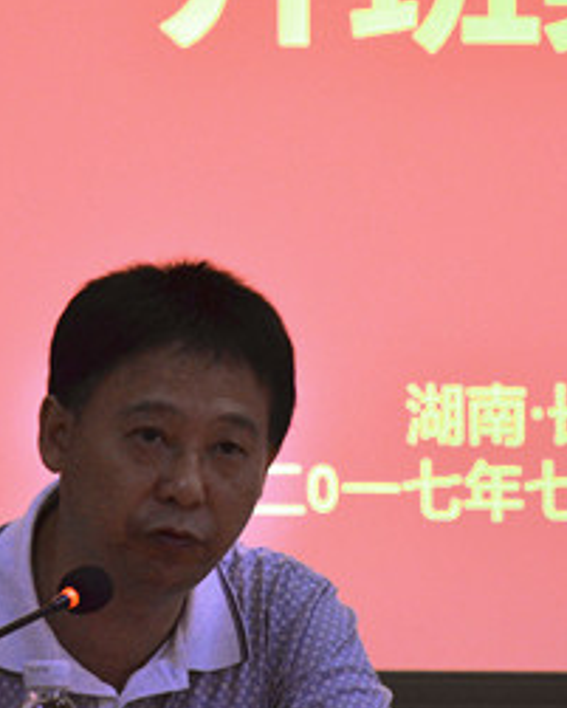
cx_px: 155
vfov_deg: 4.9
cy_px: 429
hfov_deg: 4.0
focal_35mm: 391
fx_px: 8197
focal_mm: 140
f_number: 5.6
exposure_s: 1/100
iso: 1600
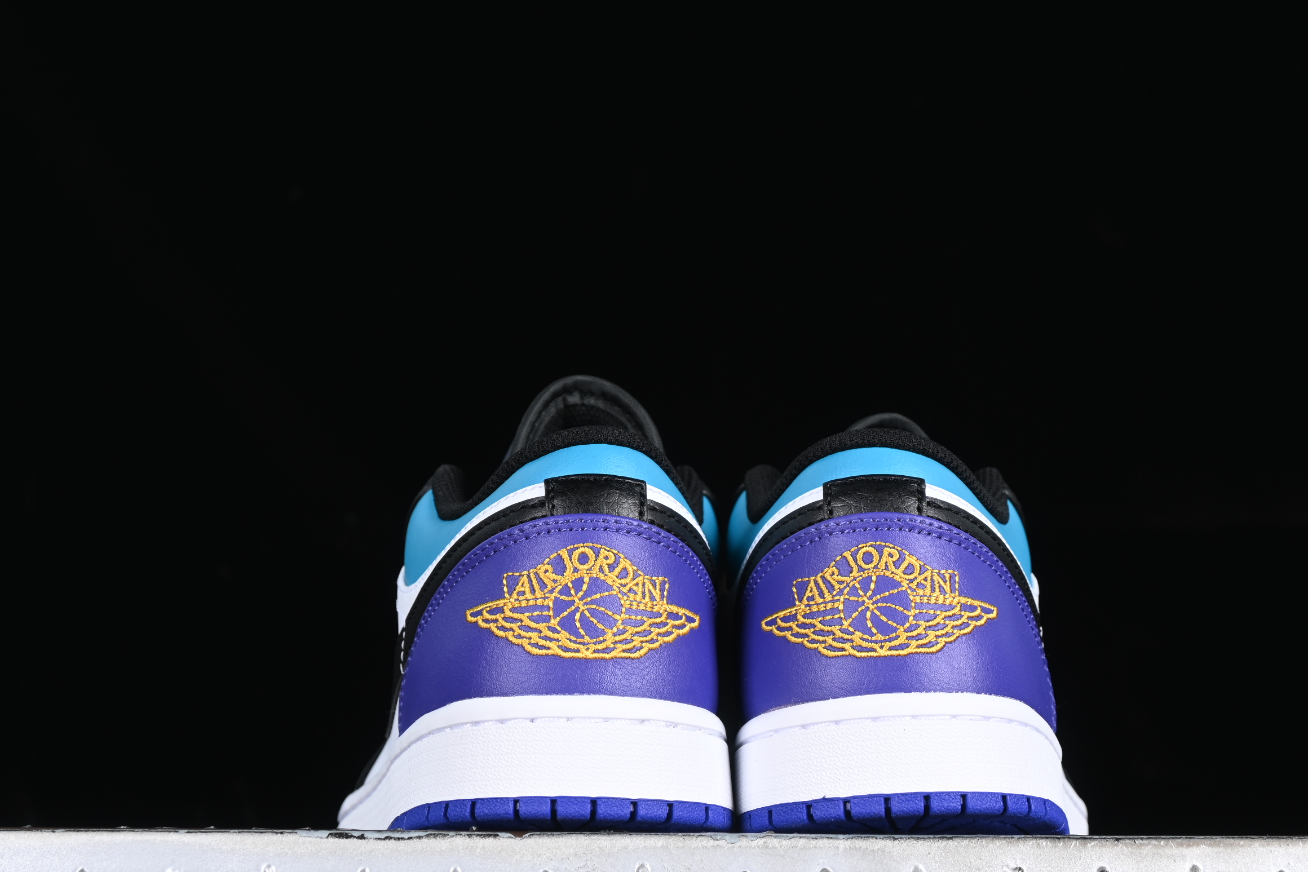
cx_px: 733
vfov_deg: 15.2
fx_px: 3270
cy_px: 518
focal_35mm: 90
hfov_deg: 22.6
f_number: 6.3
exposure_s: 1/60
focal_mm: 50
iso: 160
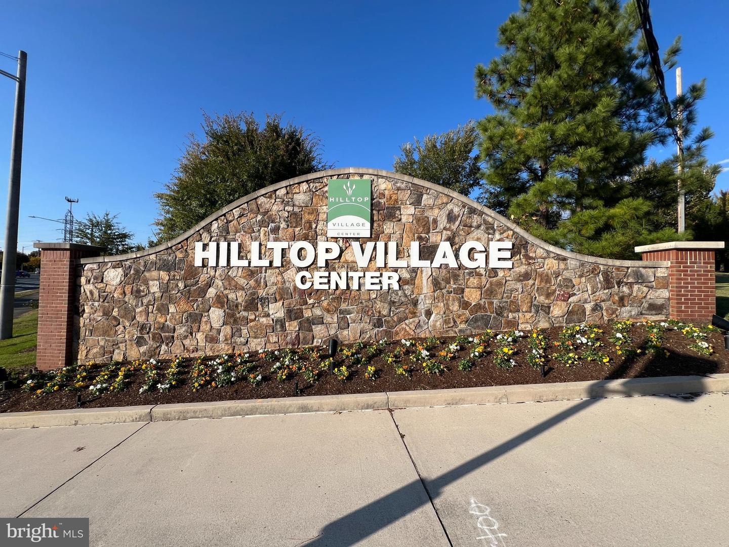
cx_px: 364
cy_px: 274
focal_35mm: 13
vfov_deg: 89.9
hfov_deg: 106.2
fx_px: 274
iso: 32
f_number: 1.8
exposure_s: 1/1845
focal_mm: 1.57
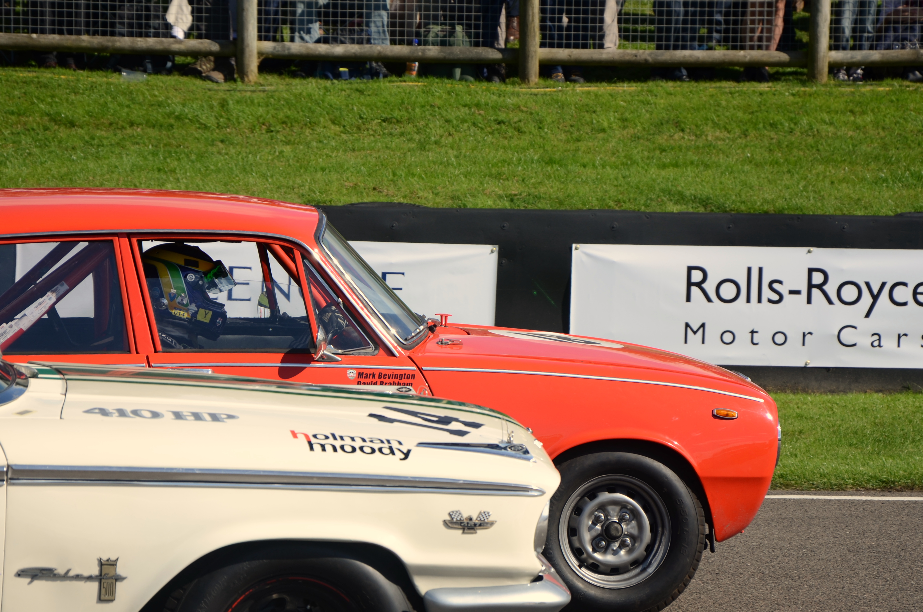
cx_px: 465
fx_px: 4543
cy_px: 294
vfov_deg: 7.7
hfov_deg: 11.6
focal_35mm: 178
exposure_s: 1/640
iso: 100
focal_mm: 105
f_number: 6.3
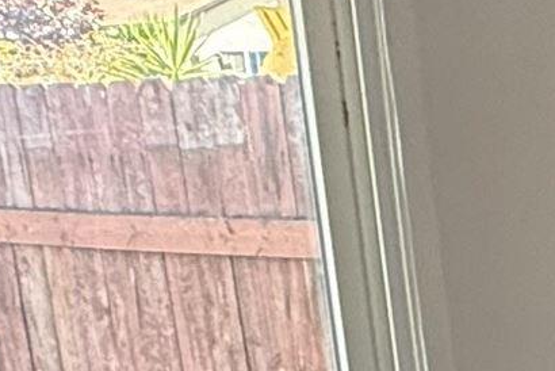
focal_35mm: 109
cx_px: 1132
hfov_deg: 15.0
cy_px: 393
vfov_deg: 12.4
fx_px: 1682
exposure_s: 1/99
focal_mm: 2.22
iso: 200
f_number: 2.2
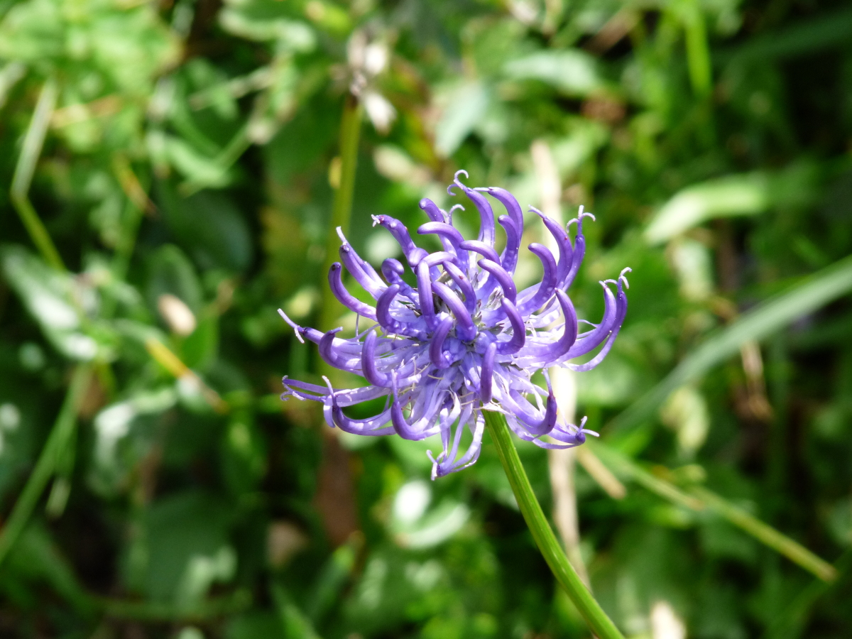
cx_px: 426
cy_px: 320
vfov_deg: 3.1
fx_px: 11962
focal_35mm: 486
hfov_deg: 4.1
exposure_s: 1/500
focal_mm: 86.4
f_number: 5
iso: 200
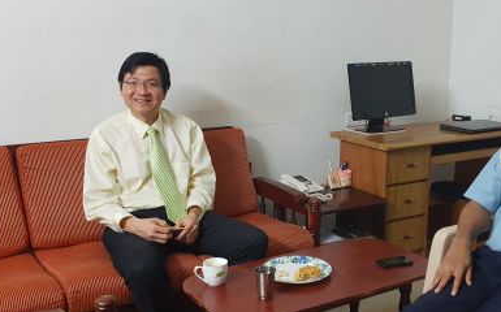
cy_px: 174
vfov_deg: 29.8
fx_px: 587
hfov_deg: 46.0
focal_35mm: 43
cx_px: 294
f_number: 1.5
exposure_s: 1/17
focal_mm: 4.3
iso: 250
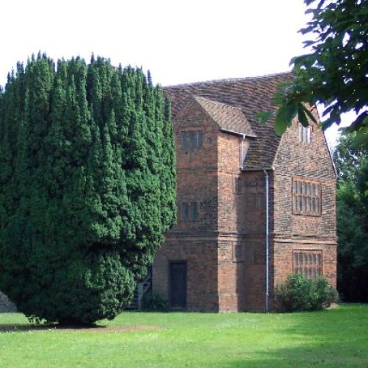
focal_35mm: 87
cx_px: 147
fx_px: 1046
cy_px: 178
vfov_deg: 19.9
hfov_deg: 19.9
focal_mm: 13.3
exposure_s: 1/250
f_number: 3.4
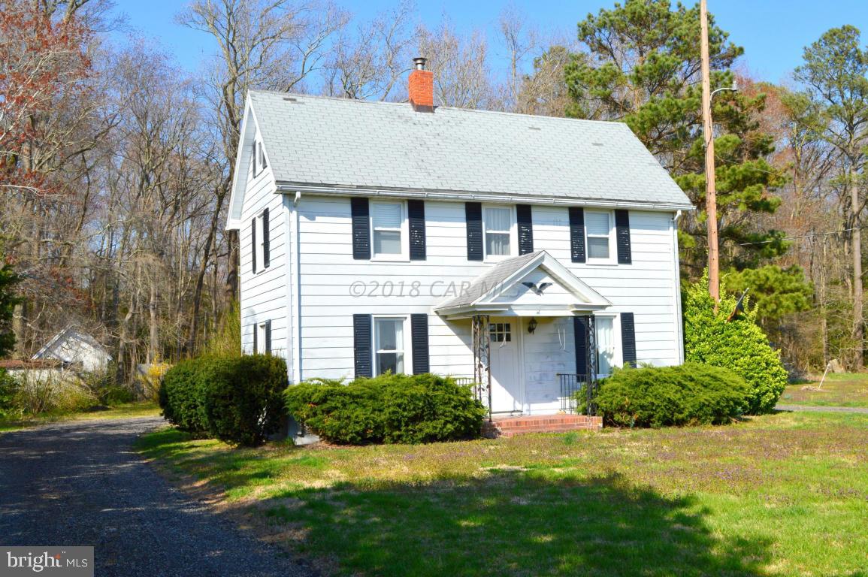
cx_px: 434
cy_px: 288
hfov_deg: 51.3
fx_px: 903
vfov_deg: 35.4
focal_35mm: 38
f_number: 11
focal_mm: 25
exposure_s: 1/500
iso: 250
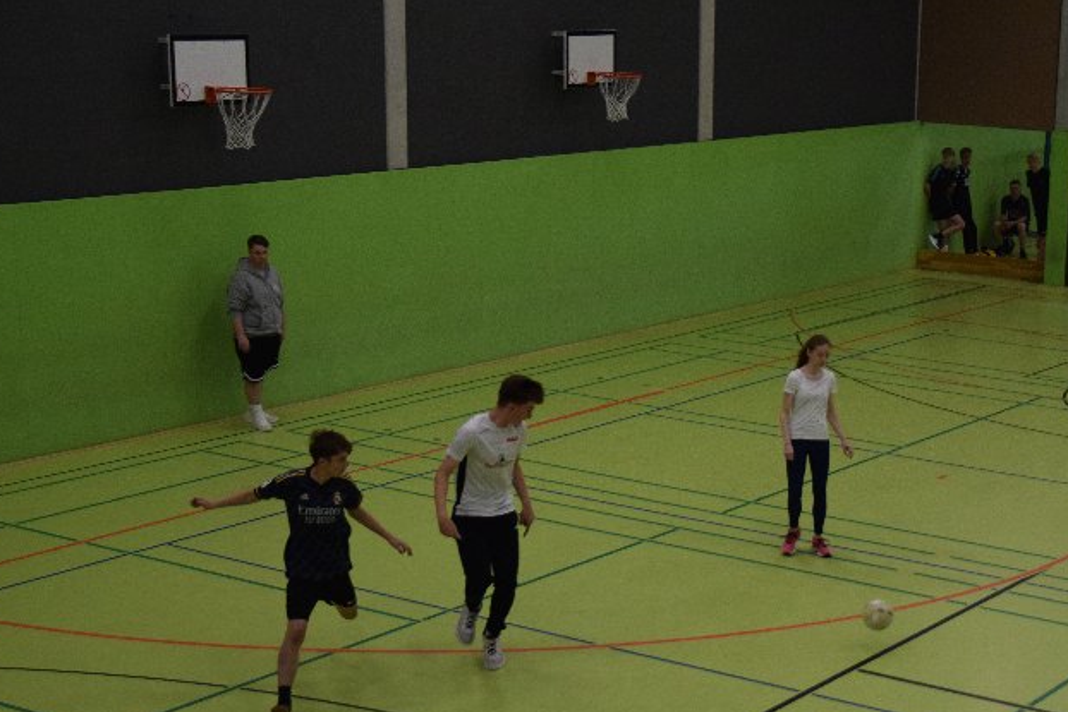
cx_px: 833
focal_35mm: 75
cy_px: 500
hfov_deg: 26.6
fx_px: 2220
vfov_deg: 18.2
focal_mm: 31
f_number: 3.3
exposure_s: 1/500
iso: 1600
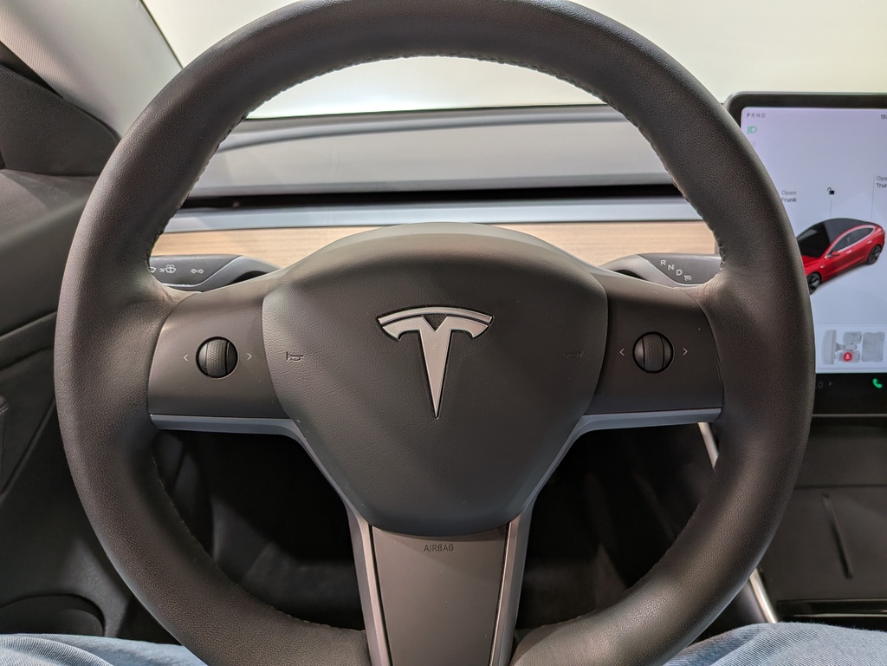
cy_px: 333
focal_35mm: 24
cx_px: 444
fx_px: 615
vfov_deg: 56.8
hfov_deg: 71.6
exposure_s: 1/24
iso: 30
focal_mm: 4.53
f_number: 1.7
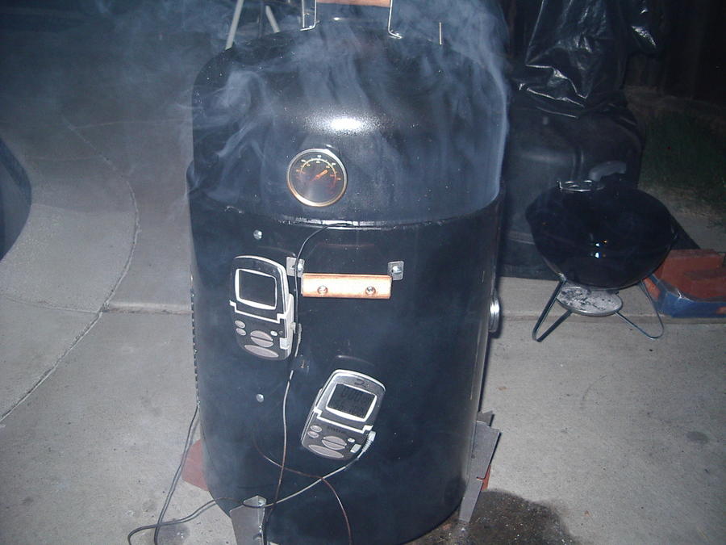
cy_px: 272
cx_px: 363
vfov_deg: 37.7
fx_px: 797
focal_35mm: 38
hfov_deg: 49.0
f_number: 2.6
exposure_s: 1/60
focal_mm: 5.8
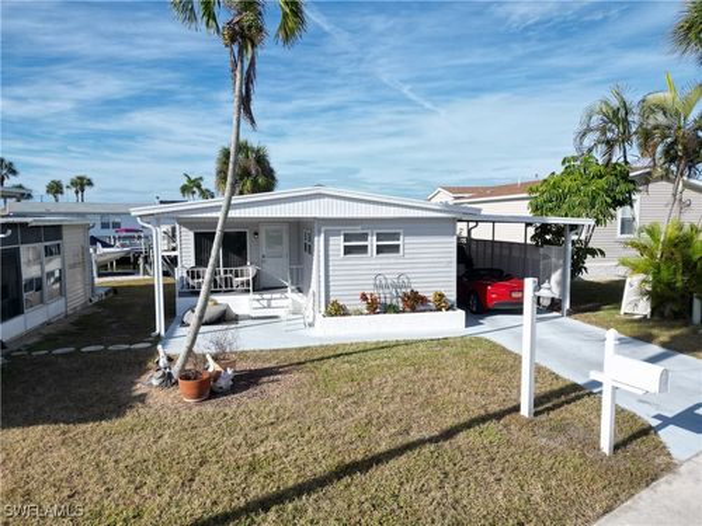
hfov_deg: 71.6
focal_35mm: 24
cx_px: 351
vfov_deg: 56.8
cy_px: 263
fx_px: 487
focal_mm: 6.72
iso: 130
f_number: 1.7
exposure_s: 1/4000
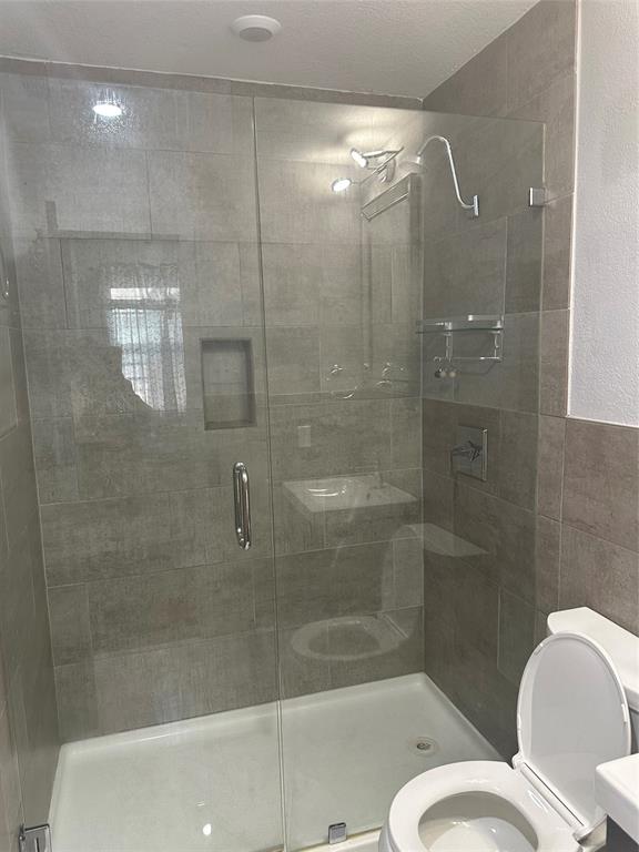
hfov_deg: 56.8
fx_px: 591
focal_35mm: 24
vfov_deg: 71.6
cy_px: 426
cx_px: 320
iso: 250
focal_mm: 6.86
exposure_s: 1/60
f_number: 1.78
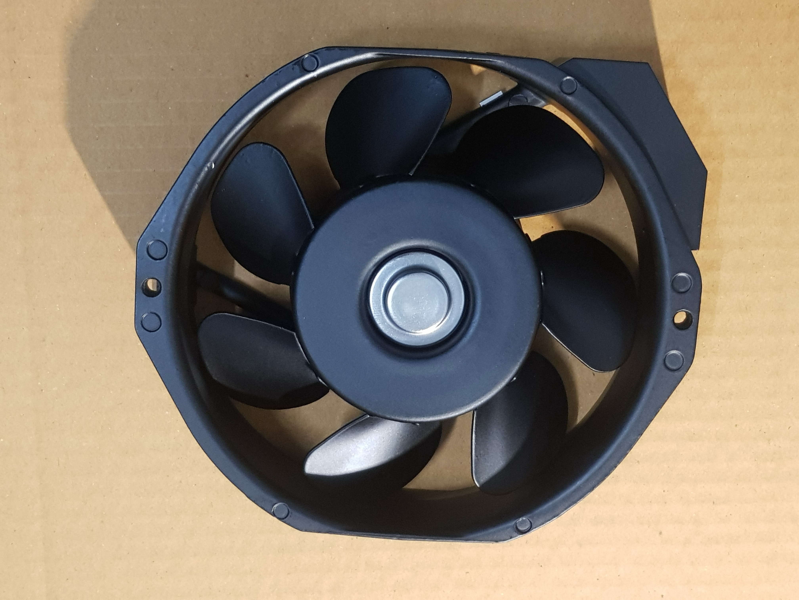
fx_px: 600
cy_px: 300
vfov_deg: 53.1
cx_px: 400
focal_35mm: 26
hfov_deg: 67.3
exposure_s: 1/20
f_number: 1.7
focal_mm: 4.3
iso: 250
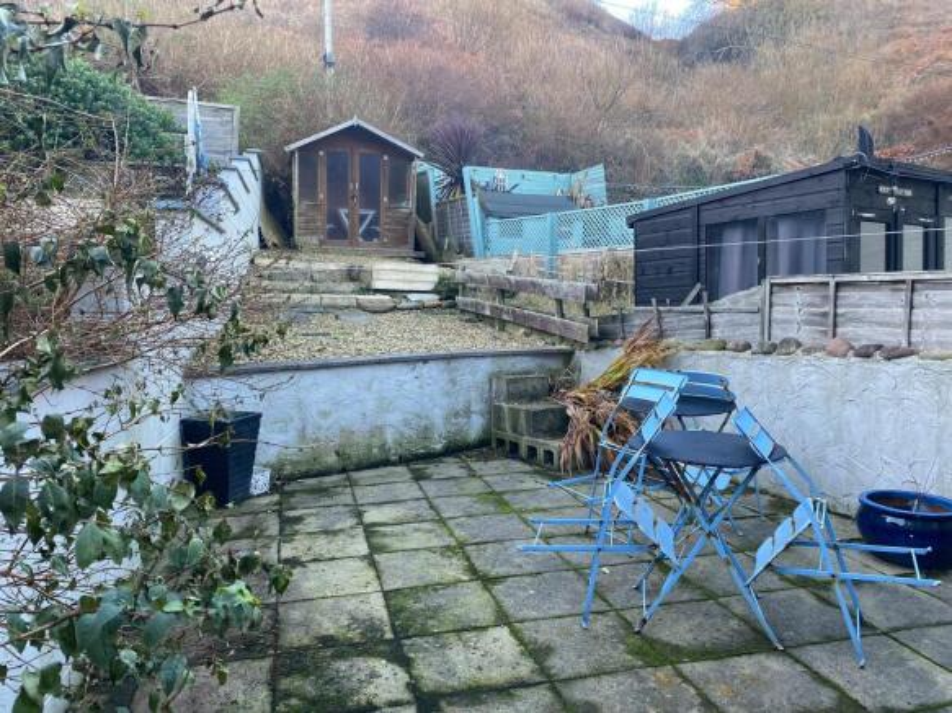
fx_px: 715
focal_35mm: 26
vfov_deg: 53.0
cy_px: 356
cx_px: 476
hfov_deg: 67.3
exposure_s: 1/121
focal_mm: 4.25
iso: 64
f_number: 1.8
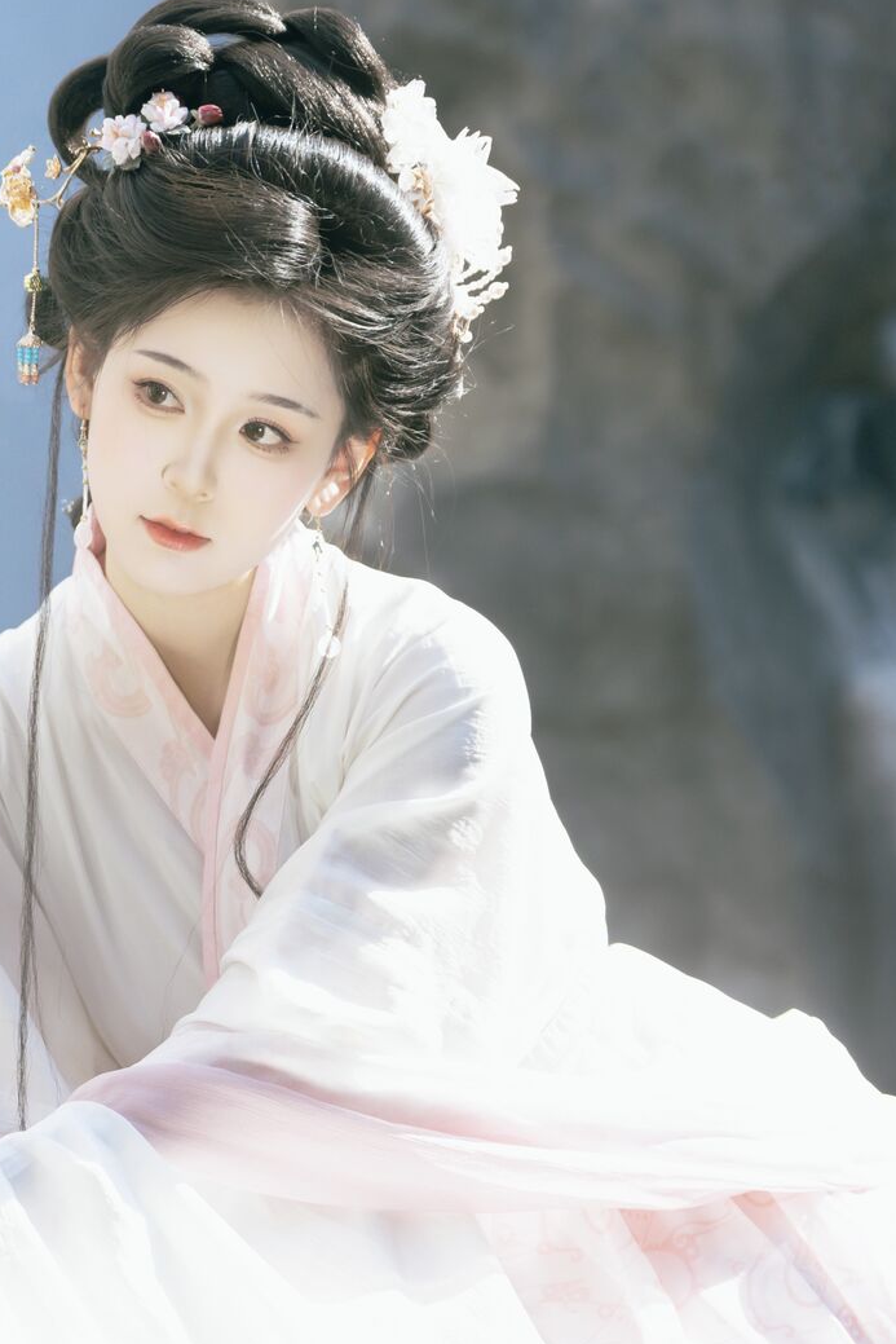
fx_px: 7949
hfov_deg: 6.4
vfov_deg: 9.7
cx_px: 176
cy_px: 929
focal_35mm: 213
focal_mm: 123
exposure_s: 1/2000
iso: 640
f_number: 2.8
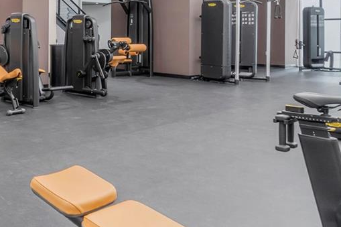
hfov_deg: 37.8
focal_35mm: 44
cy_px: 32
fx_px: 417
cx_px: -26
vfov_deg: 29.5
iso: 250
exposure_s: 1/5
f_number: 8
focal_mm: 14
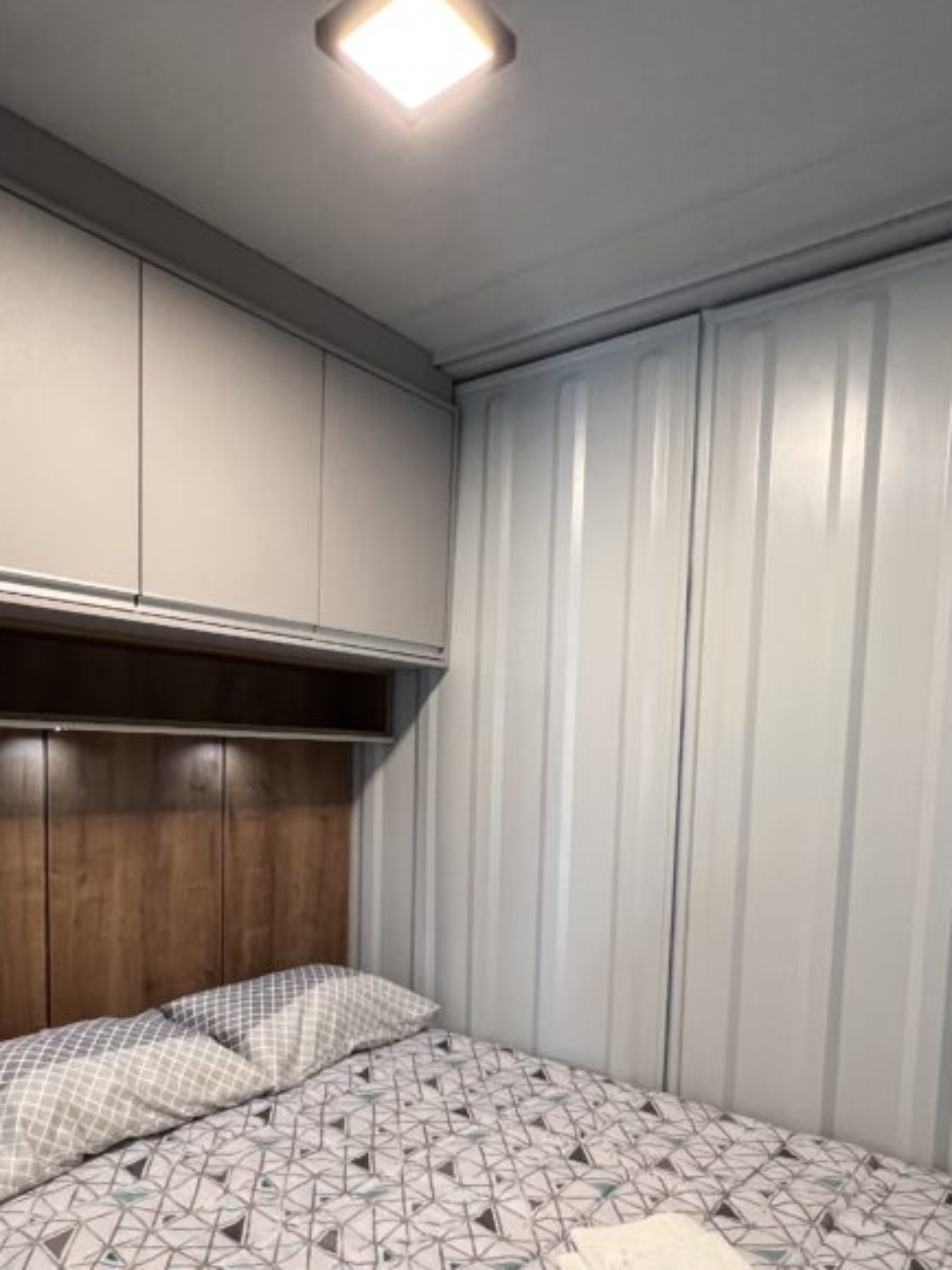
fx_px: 844
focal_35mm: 23
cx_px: 445
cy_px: 836
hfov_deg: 58.8
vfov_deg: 72.0
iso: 200
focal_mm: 1.57
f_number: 1.8
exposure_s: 1/60
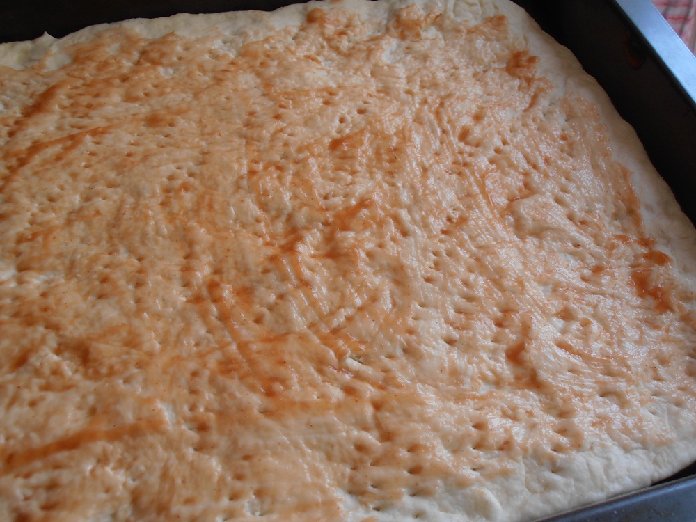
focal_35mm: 37
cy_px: 261
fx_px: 744
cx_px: 348
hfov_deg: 50.1
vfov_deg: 38.7
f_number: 3.9
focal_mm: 6.61
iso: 100
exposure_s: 1/125
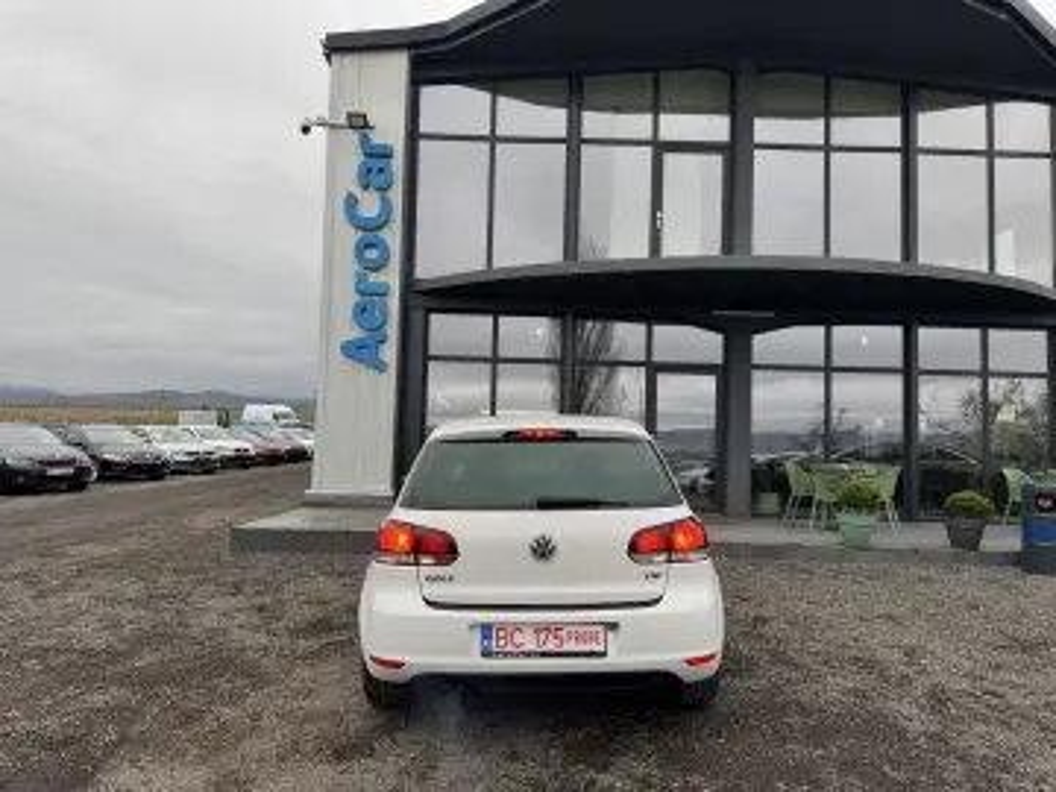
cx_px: 528
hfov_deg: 71.6
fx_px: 732
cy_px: 396
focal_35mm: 24
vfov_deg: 56.8
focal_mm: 6.76
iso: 80
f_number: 1.78
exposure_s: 1/442
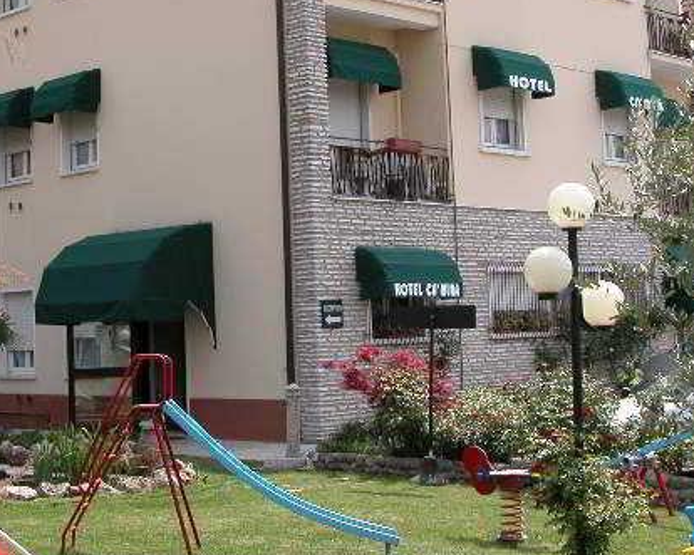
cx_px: 236
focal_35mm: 66
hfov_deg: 28.6
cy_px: 186
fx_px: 1355
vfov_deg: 23.0
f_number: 5.6
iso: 100
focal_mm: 8.9
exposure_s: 1/222
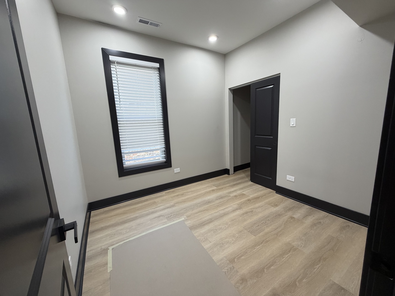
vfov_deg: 85.7
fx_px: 160
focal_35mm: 14
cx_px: 198
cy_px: 148
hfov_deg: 102.1
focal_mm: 2.22
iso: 200
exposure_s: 1/120
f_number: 2.2
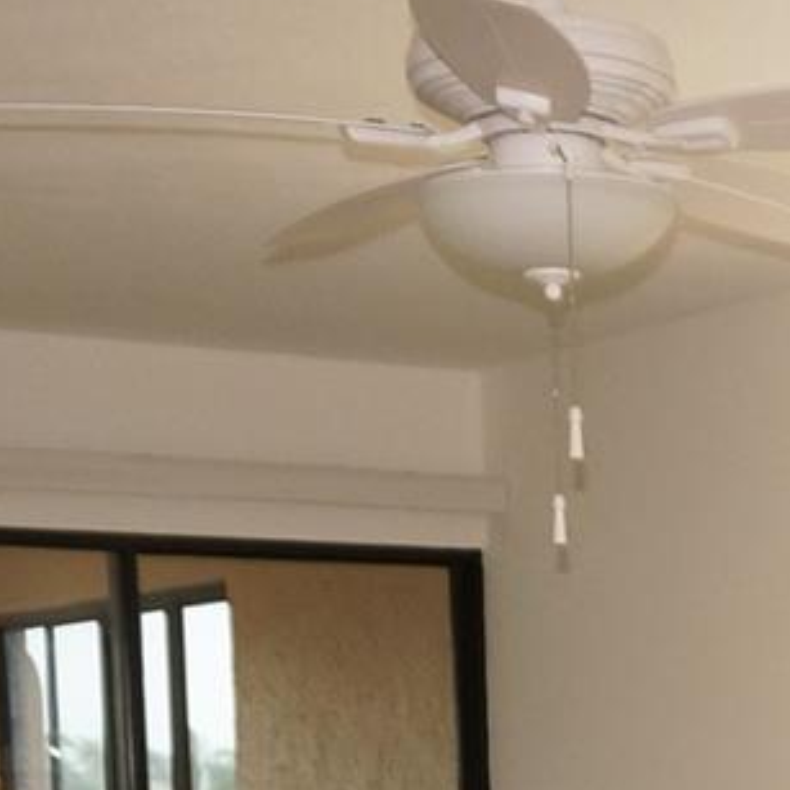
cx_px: 1181
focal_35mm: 106
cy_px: 1281
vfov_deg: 14.9
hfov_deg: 15.2
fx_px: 2737
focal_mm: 16
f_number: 4
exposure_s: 1/60
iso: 500
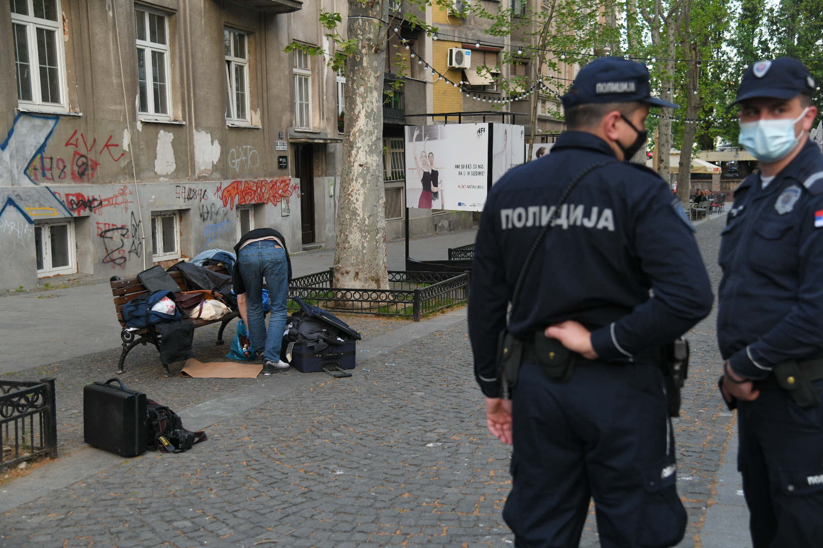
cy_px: 274
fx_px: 1052
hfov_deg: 42.7
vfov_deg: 29.2
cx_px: 412
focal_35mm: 46
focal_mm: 46
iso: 1250
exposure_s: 1/200
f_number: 4
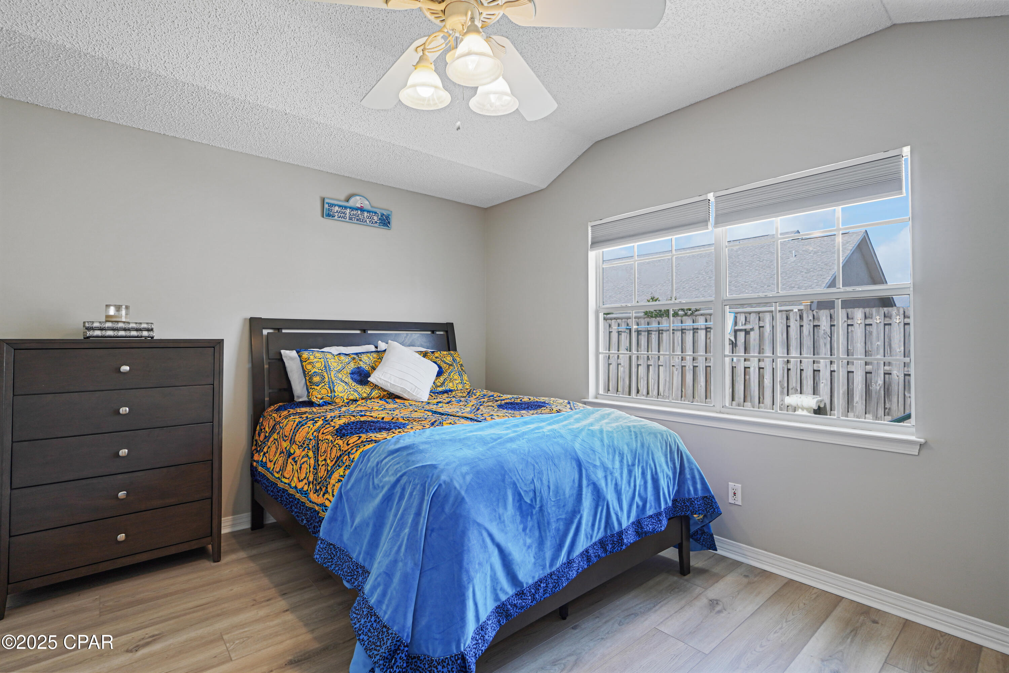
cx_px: 504
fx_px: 483
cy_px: 336
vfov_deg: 69.7
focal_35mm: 17
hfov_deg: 92.4
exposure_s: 1/15
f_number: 4
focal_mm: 11.5
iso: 100
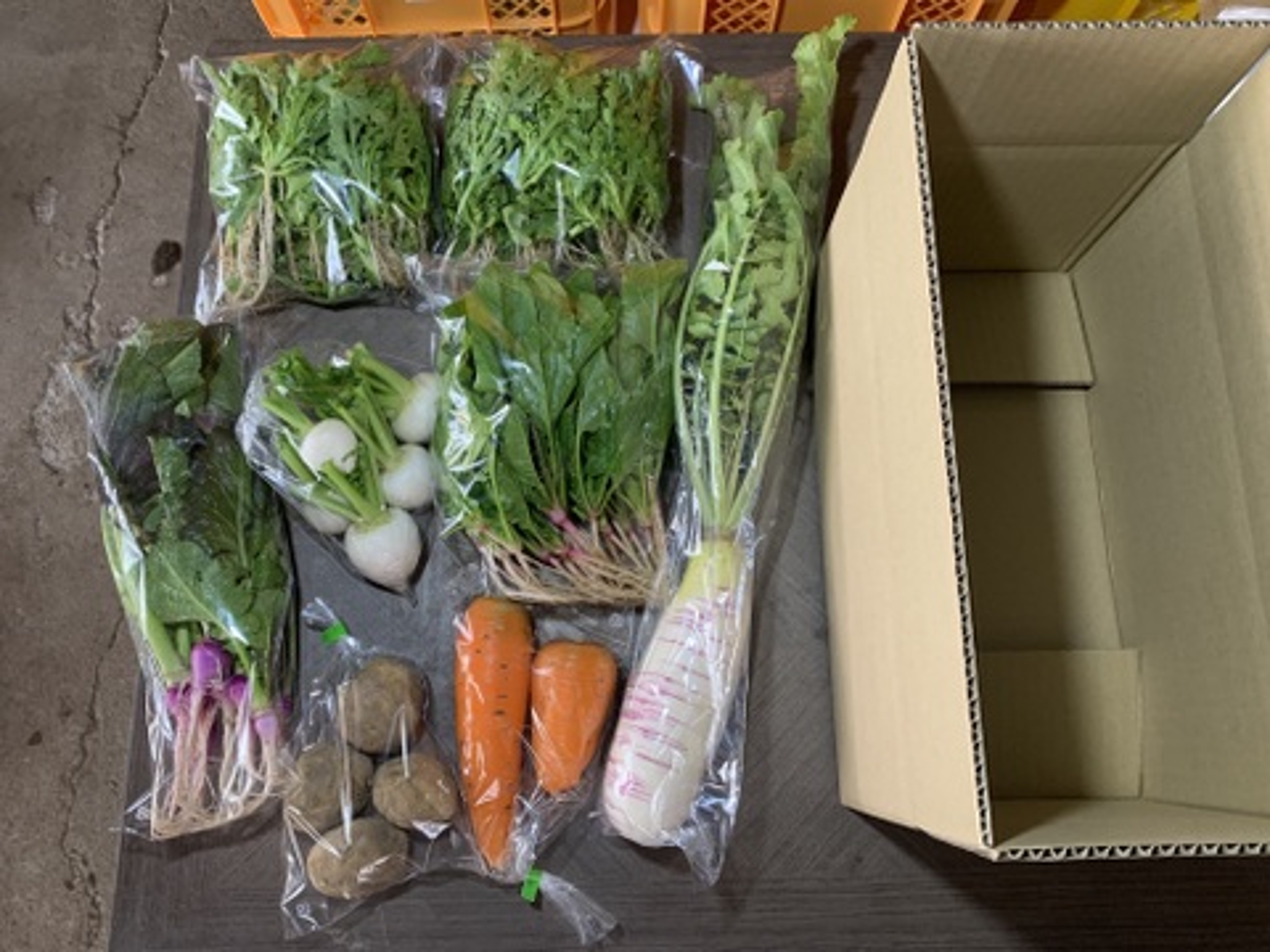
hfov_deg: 67.3
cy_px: 476
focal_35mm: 26
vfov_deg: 53.1
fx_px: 954
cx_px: 635
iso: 200
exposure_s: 1/60
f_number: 1.8
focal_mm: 4.25
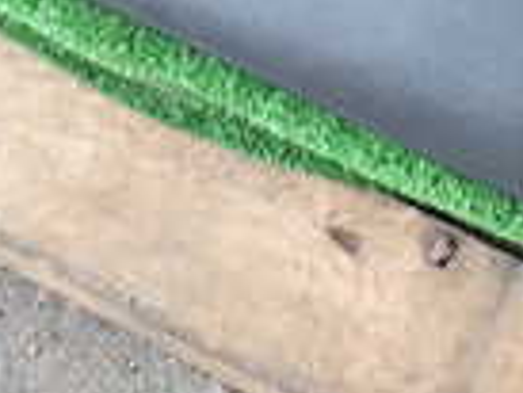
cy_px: -427
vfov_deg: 9.8
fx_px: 2117
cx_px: 328
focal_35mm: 140
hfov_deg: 14.1
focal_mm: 5.79
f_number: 3.2
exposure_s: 1/40
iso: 200
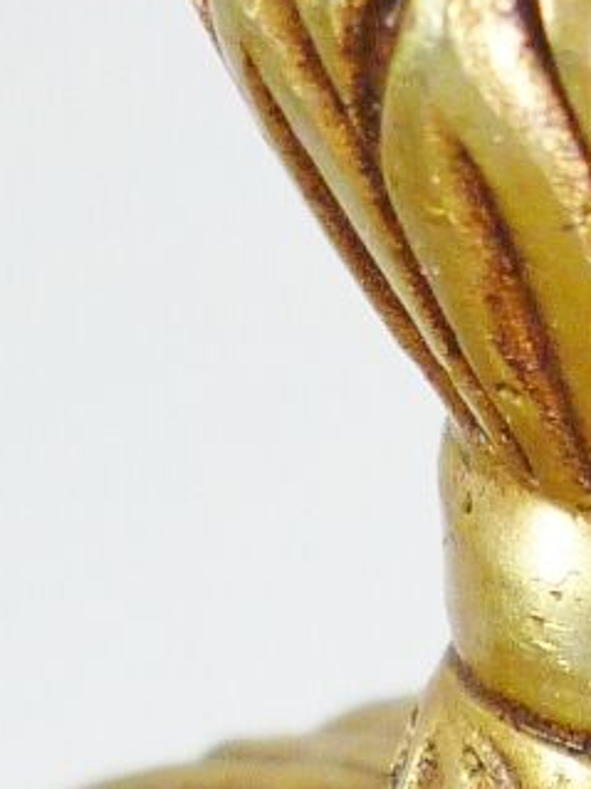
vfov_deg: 9.2
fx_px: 4829
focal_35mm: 212
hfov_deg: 6.9
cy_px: 997
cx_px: 836
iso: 125
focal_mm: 5.5
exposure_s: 1/30
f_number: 2.8
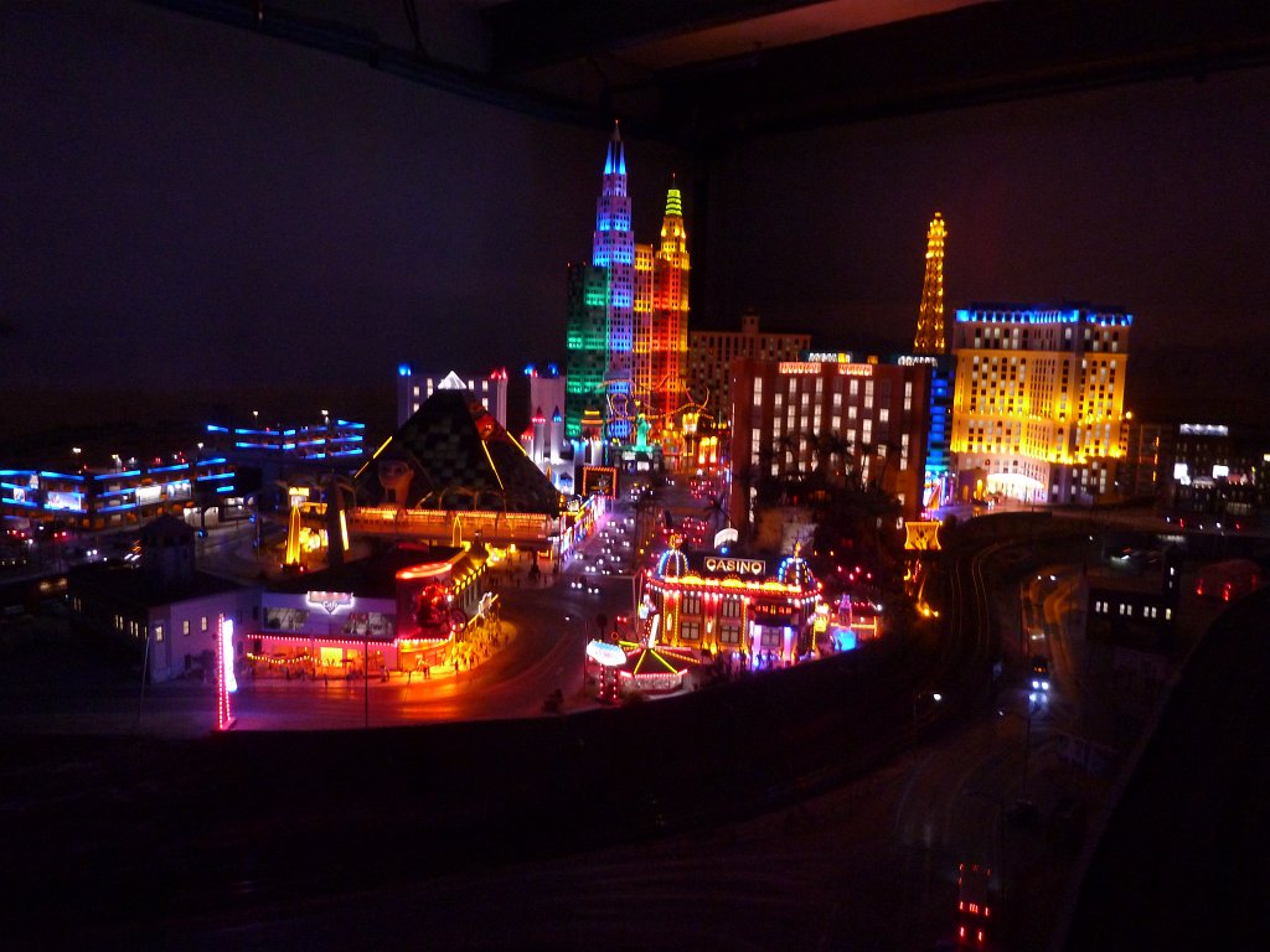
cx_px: 635
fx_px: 917
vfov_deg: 54.9
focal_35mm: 25
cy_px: 476
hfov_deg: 69.4
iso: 400
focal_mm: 4.1
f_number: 3.3
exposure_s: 1/10
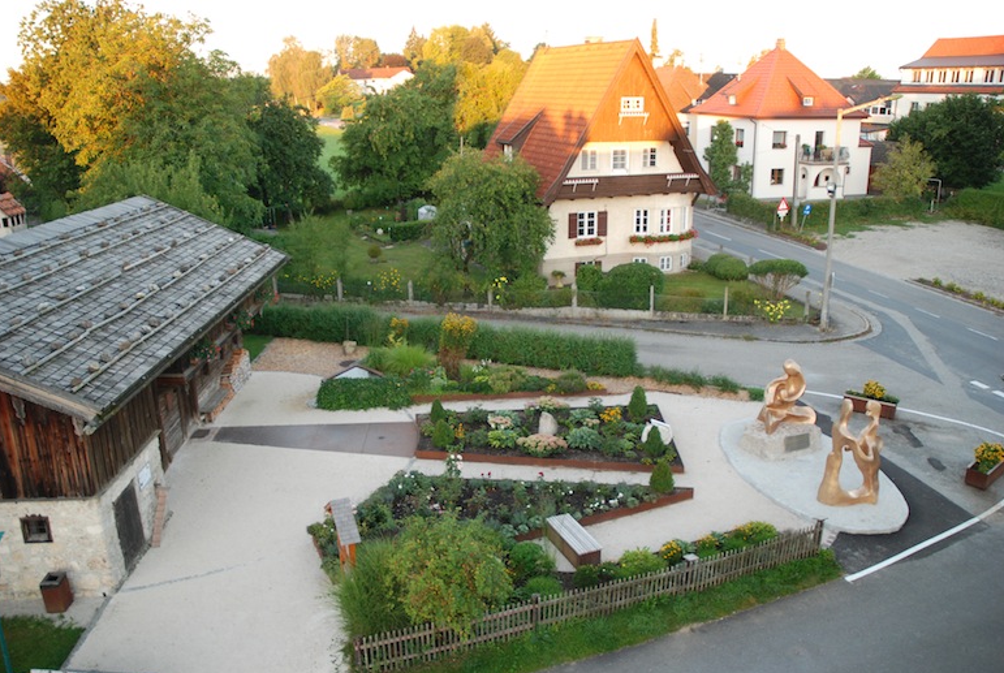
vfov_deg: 46.6
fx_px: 782
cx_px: 494
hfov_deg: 65.4
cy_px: 348
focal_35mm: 28
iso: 400
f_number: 3.5
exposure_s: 1/100
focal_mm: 18
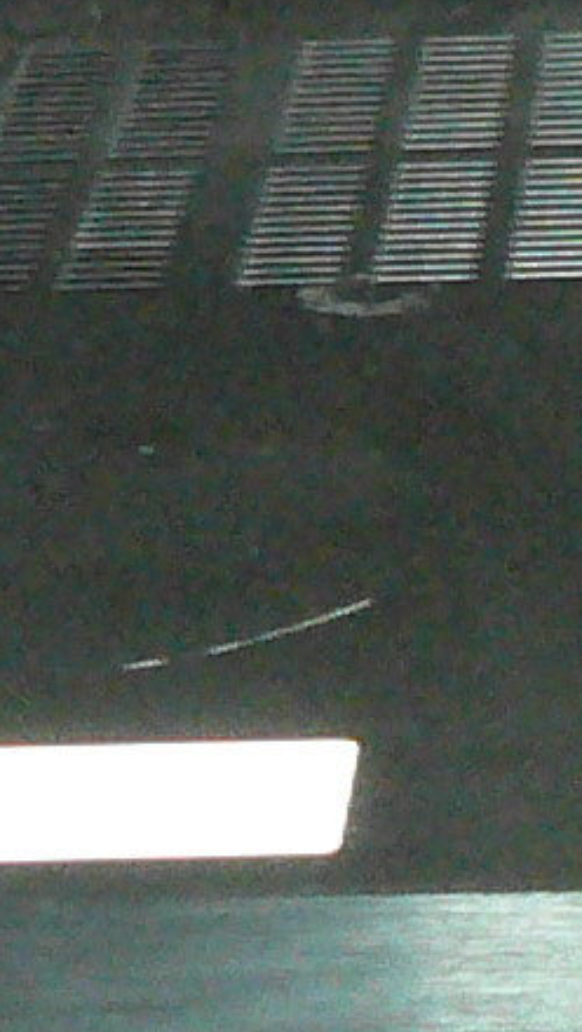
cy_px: 943
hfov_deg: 5.2
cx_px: 1237
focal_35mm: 228
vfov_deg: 9.4
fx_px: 6246
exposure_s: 1/6
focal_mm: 6
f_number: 2.8
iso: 400
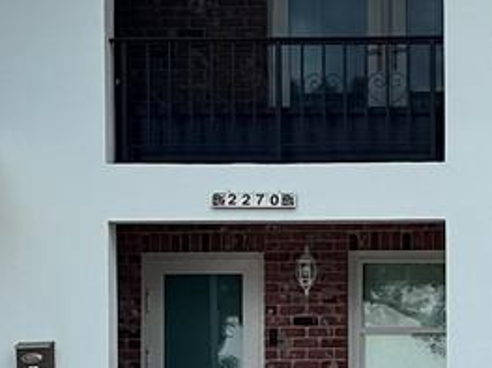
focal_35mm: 146
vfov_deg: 10.1
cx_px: 595
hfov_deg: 13.2
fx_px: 2074
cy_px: 340
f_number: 1.78
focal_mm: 6.86
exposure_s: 1/4762
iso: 80
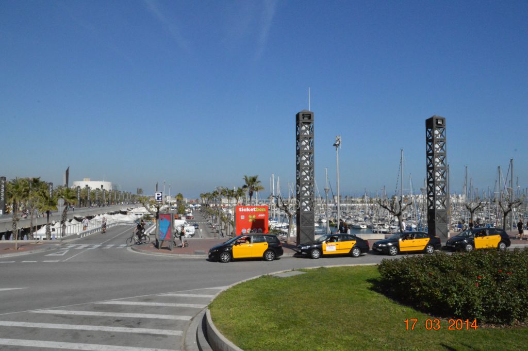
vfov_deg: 47.9
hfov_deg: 67.4
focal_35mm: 27
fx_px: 396
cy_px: 176
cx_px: 264
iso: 3200
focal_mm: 18
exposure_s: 1/1600
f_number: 20
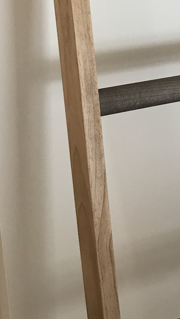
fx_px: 585
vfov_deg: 29.7
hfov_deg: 17.0
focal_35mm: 69
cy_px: 54
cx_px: 191
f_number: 1.8
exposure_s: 1/15
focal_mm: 3.99
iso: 40
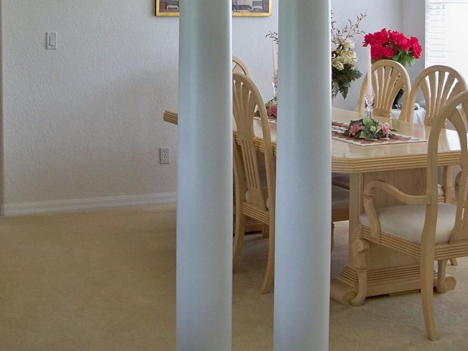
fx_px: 987
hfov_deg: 26.6
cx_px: 174
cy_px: 65
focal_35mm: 73
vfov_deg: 19.9
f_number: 3.5
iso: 125
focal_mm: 6.2
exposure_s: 1/30
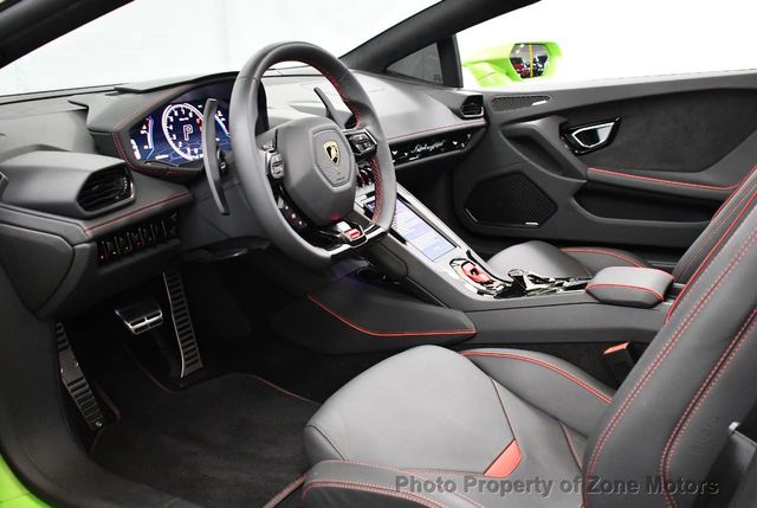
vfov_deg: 37.0
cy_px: 254
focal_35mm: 36
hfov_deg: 53.1
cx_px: 378
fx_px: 758
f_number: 3.5
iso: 3200
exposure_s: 1/125
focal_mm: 18
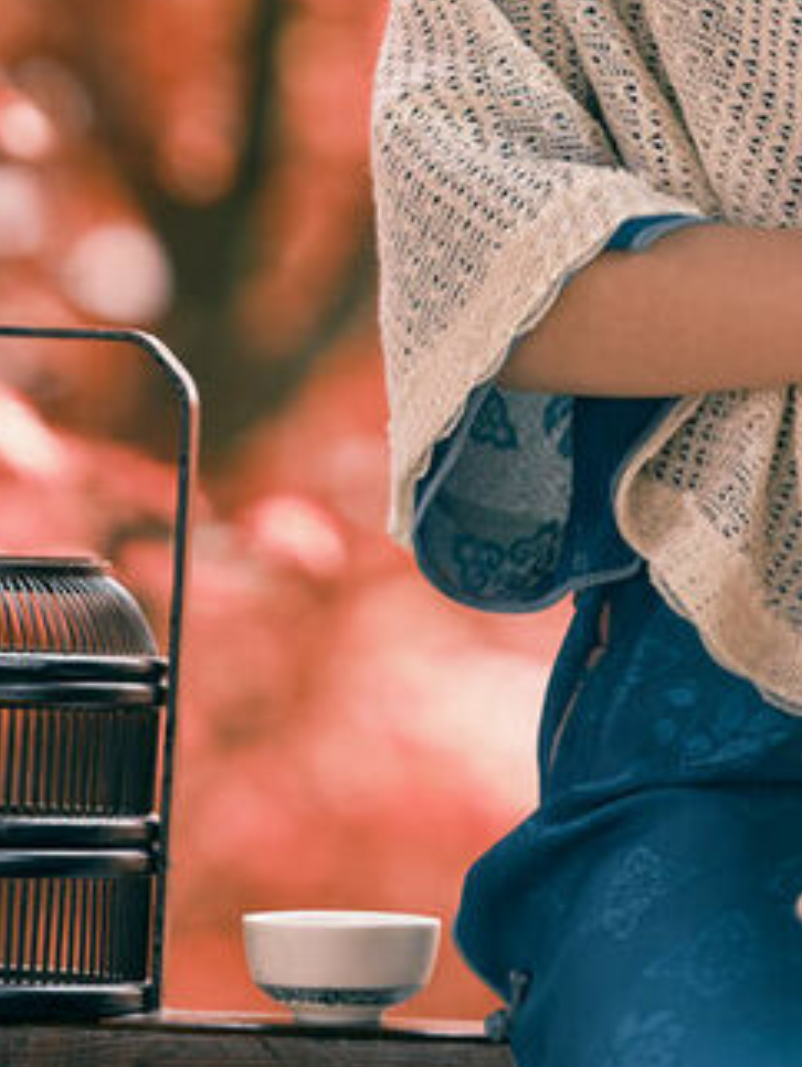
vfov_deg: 5.2
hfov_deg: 3.9
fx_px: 11661
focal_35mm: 378
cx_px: 739
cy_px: 17
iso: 100
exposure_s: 1/320
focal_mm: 110
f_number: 2
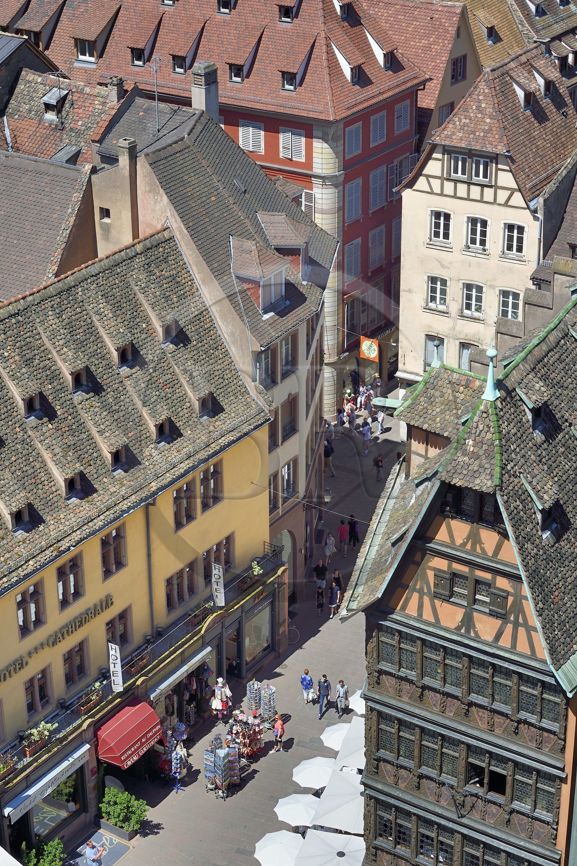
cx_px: 288
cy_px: 433
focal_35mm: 72
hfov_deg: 18.9
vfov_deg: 28.1
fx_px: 1733
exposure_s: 1/400
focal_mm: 72
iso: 400
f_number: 14
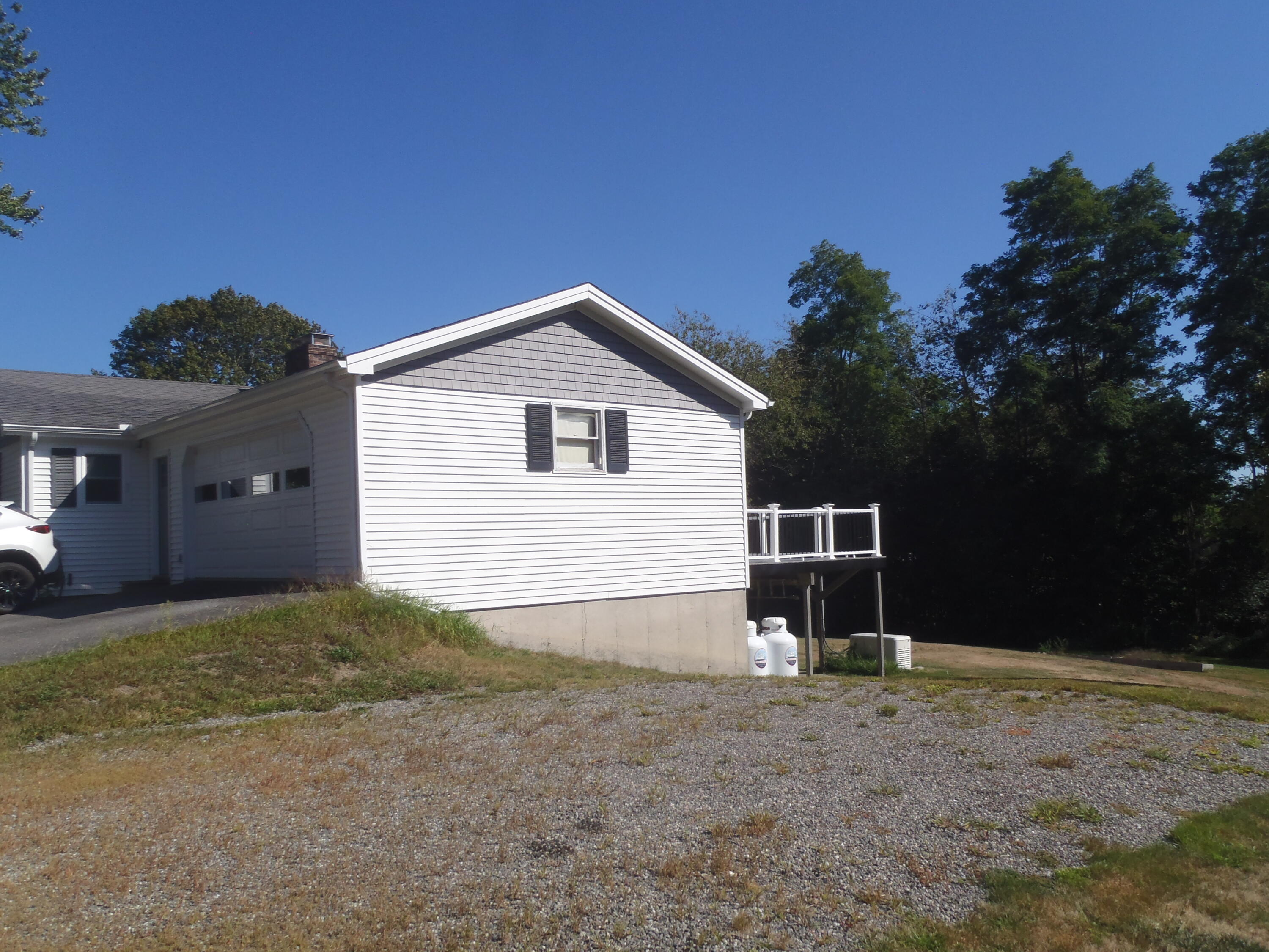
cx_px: 634
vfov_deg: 49.7
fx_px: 1026
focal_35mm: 28
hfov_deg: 63.4
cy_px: 476
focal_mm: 5
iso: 80
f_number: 5.6
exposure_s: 1/500
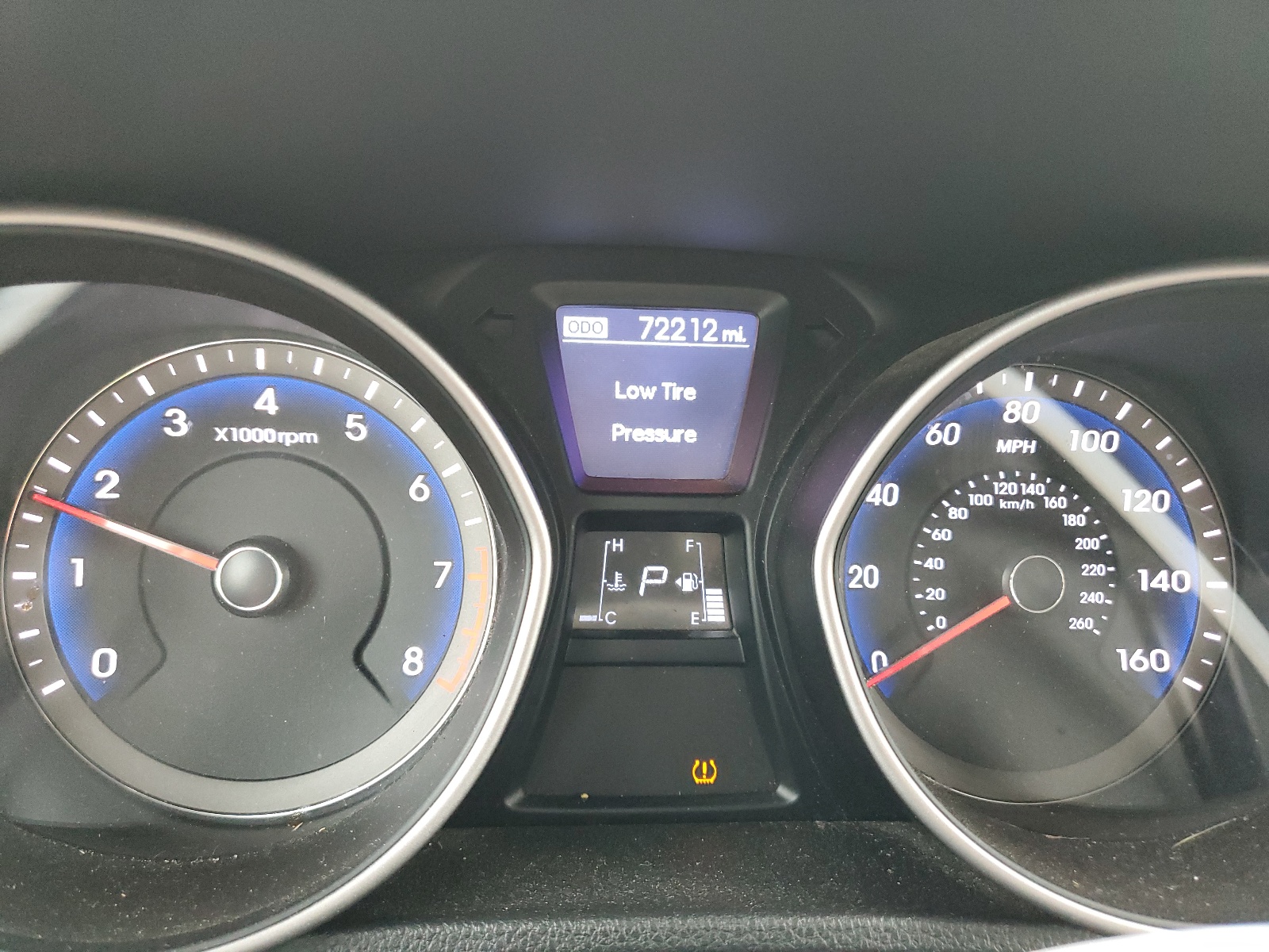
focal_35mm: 26
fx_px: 953
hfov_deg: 67.3
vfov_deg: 53.1
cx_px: 634
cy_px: 476
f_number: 1.5
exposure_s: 1/60.2
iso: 396
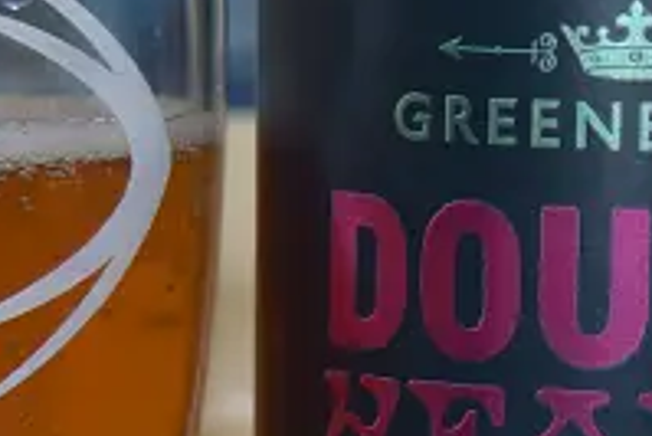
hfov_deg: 6.7
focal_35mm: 308
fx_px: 5582
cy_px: 470
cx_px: 203
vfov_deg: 4.5
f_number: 5
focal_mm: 40
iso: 450
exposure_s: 1/60
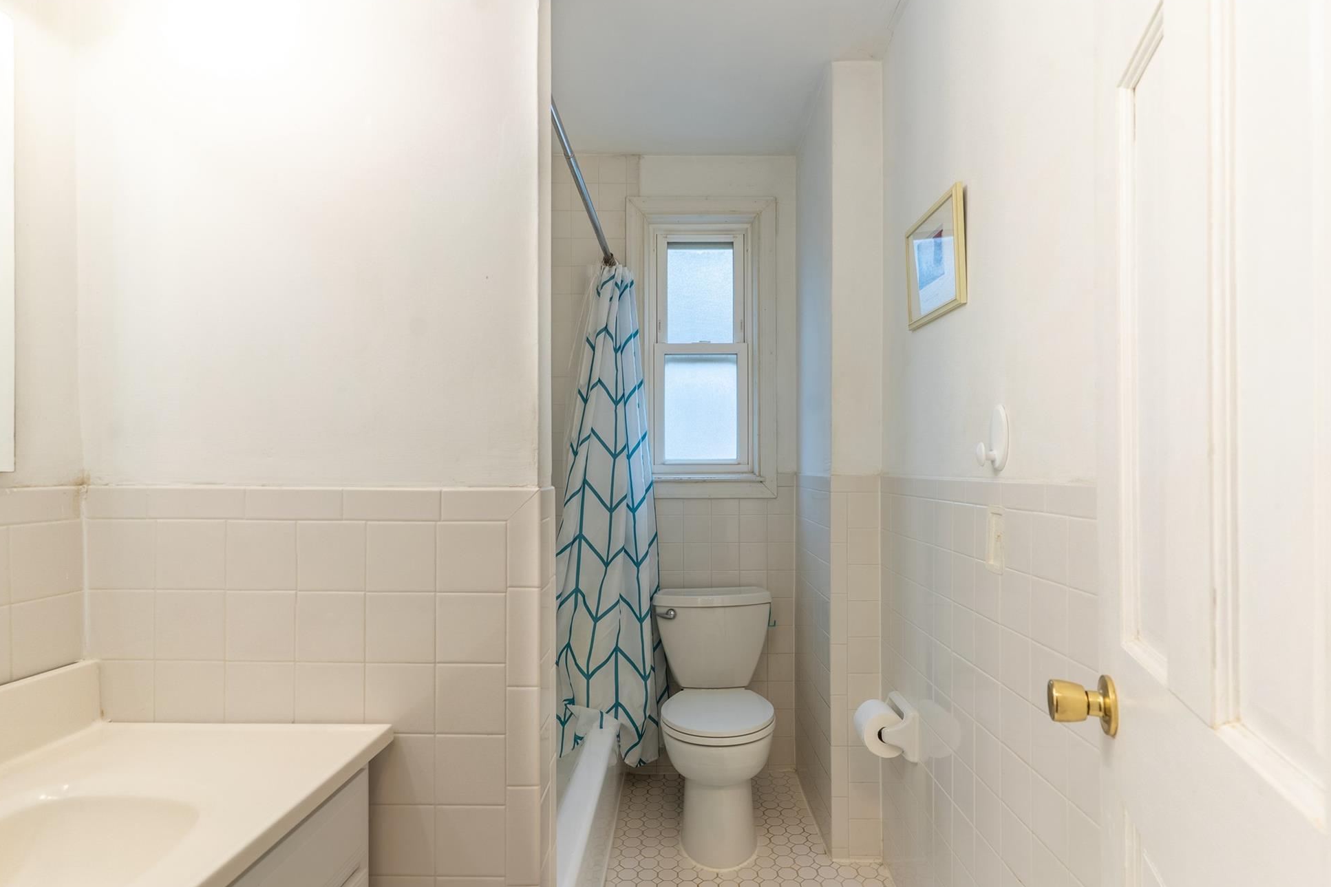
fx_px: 665
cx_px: 685
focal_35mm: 18
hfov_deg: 90.0
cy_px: 461
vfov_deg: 67.3
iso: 800
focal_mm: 17
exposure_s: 1/200
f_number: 6.3
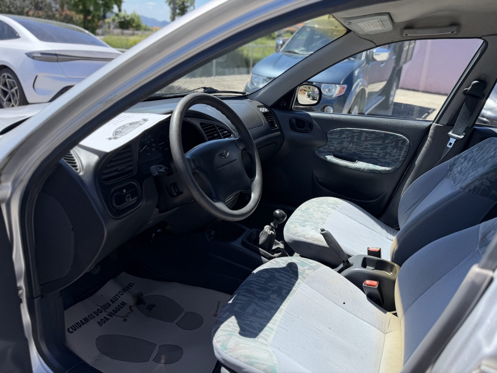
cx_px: 248
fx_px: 345
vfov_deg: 56.8
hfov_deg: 71.6
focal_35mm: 24
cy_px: 186
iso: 80
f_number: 1.78
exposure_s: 1/1949
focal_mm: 6.76
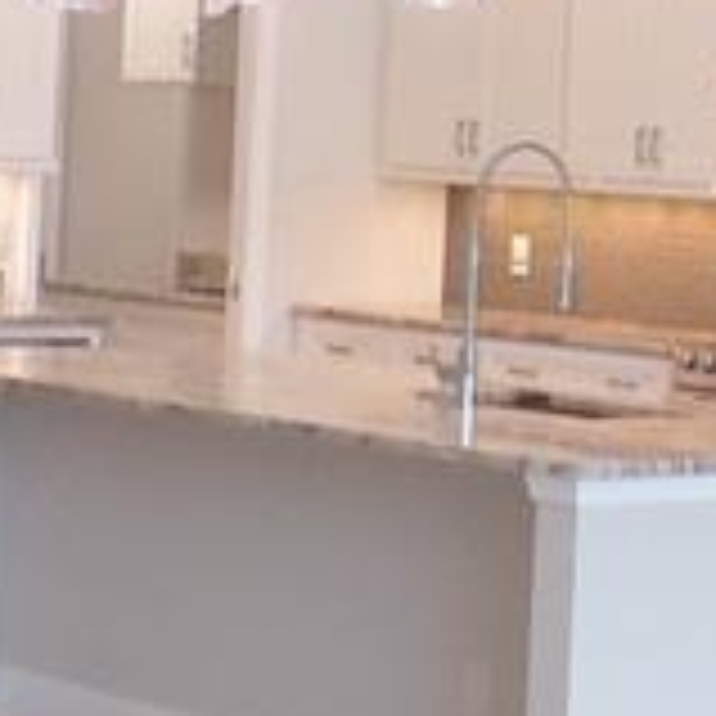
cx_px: 630
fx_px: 3744
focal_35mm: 160
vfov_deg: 10.8
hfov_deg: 10.9
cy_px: -23
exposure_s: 1/34
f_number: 3
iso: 125
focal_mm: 4.3
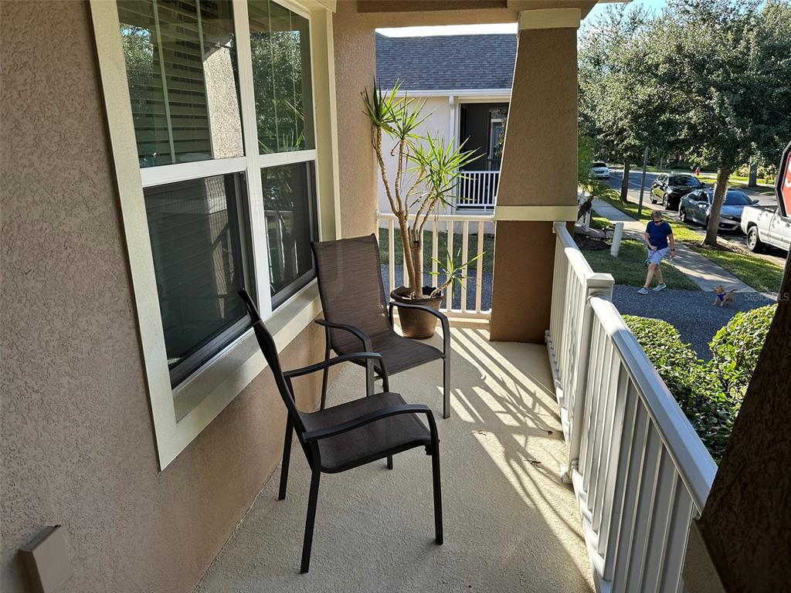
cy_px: 296
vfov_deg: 56.8
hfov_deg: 71.6
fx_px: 548
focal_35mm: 24
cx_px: 396
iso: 80
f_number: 1.78
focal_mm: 6.86
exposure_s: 1/767
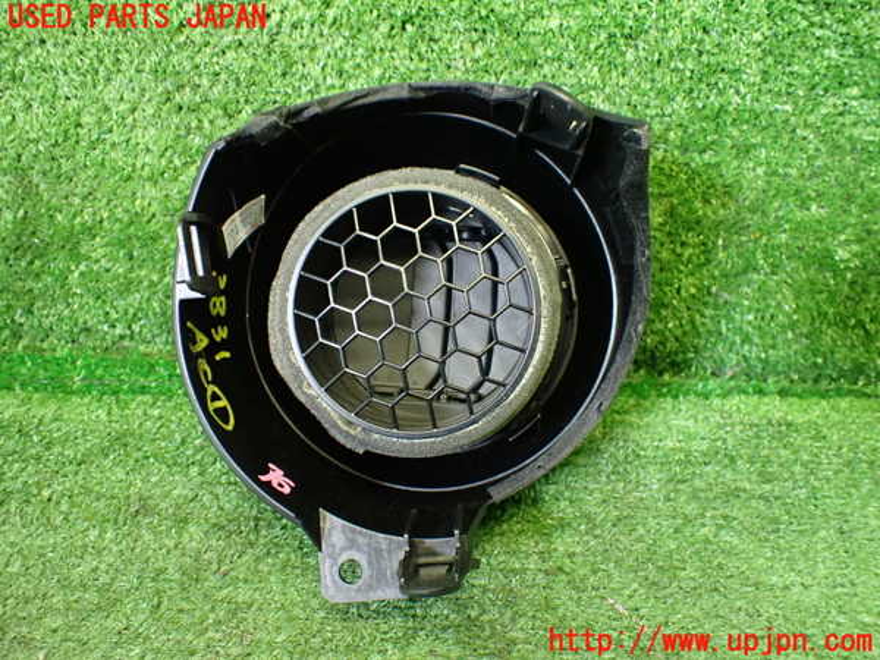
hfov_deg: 60.0
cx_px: 440
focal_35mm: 30
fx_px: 763
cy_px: 330
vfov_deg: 46.8
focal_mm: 5.4
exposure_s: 1/80
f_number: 2.3
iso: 800
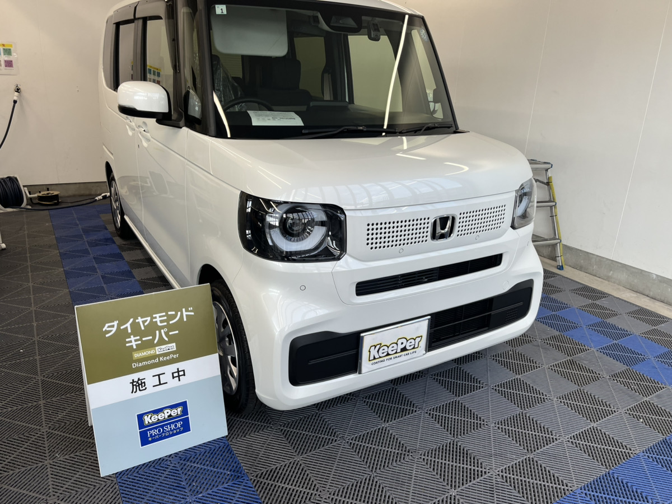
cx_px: 336
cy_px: 252
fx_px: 505
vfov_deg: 53.1
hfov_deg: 67.3
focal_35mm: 26
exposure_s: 1/182
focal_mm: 5.1
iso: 40
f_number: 1.6
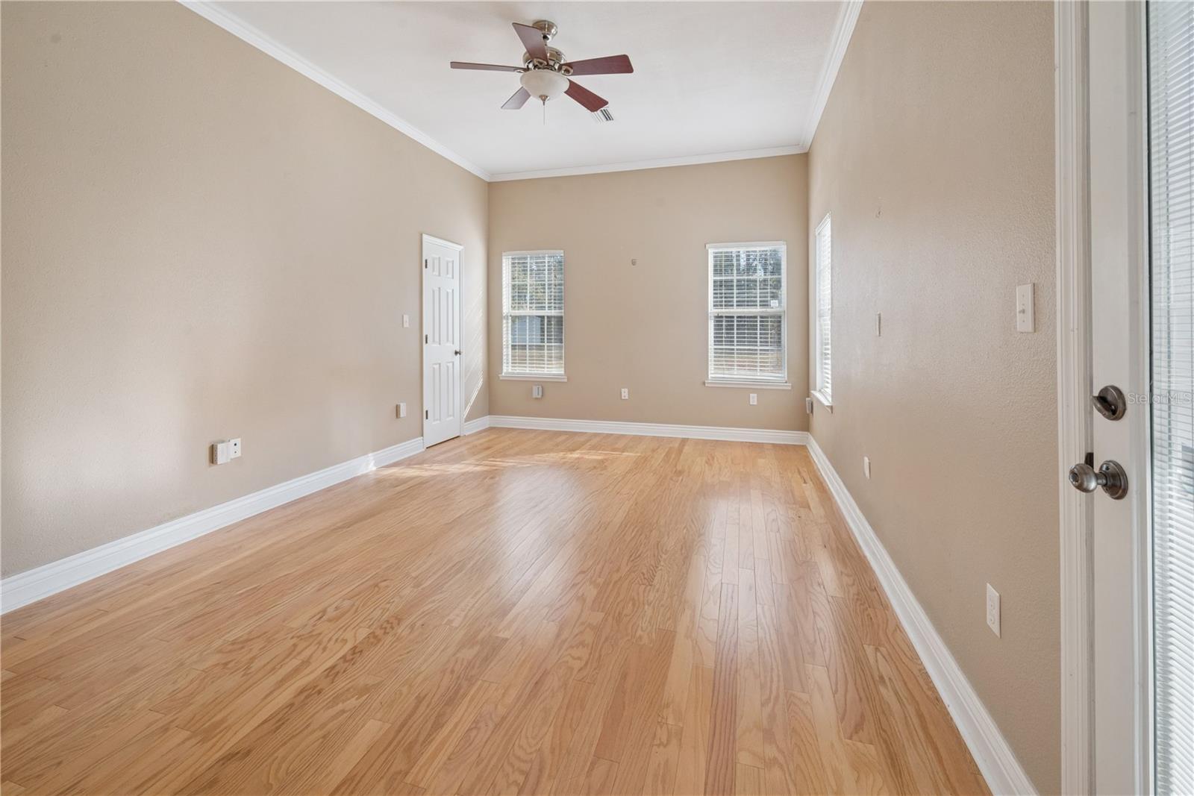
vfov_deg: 81.2
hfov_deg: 104.2
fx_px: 464
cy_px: 398
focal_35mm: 14
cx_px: 597
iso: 400
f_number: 9
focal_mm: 14
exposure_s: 1/160
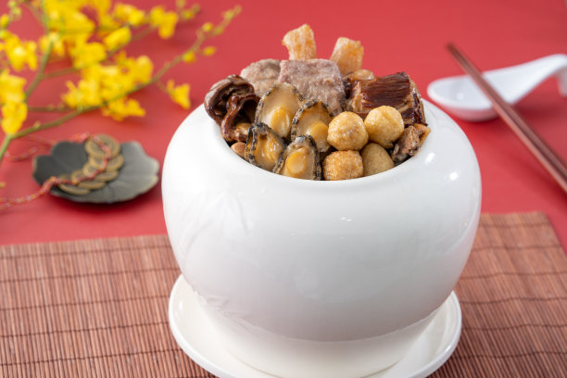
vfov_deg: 9.3
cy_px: 189
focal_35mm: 148
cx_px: 284
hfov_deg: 13.9
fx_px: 2331
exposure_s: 1/60
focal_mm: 148
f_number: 8
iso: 100
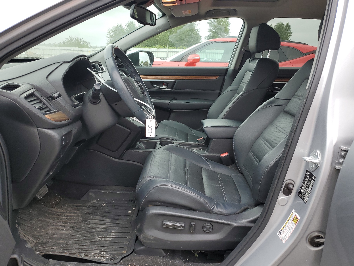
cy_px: 133
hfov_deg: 67.3
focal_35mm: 26
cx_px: 177
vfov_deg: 53.1
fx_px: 266
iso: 50
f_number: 1.5
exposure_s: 1/385
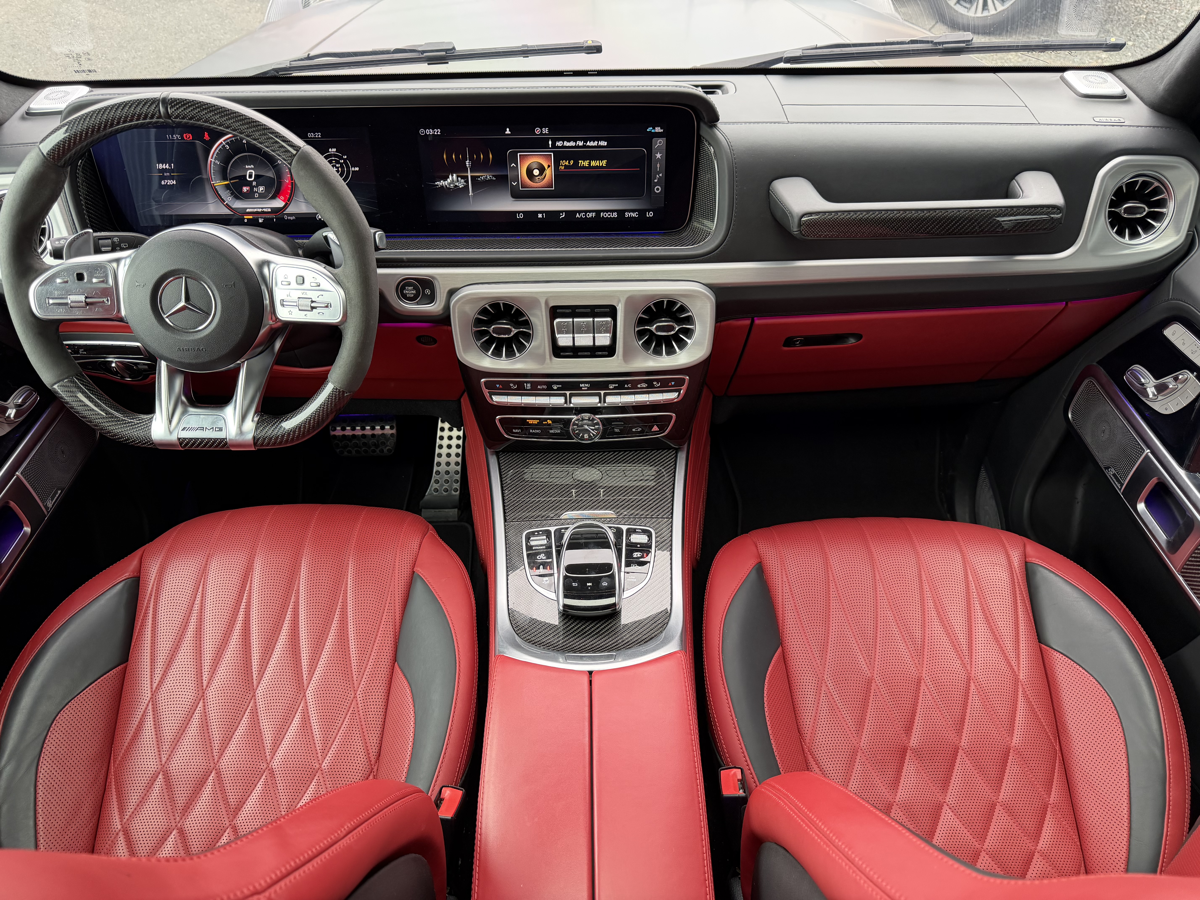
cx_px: 600
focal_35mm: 24
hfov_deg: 71.6
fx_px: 832
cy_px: 450
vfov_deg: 56.8
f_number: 1.78
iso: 200
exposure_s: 1/98
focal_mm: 6.76
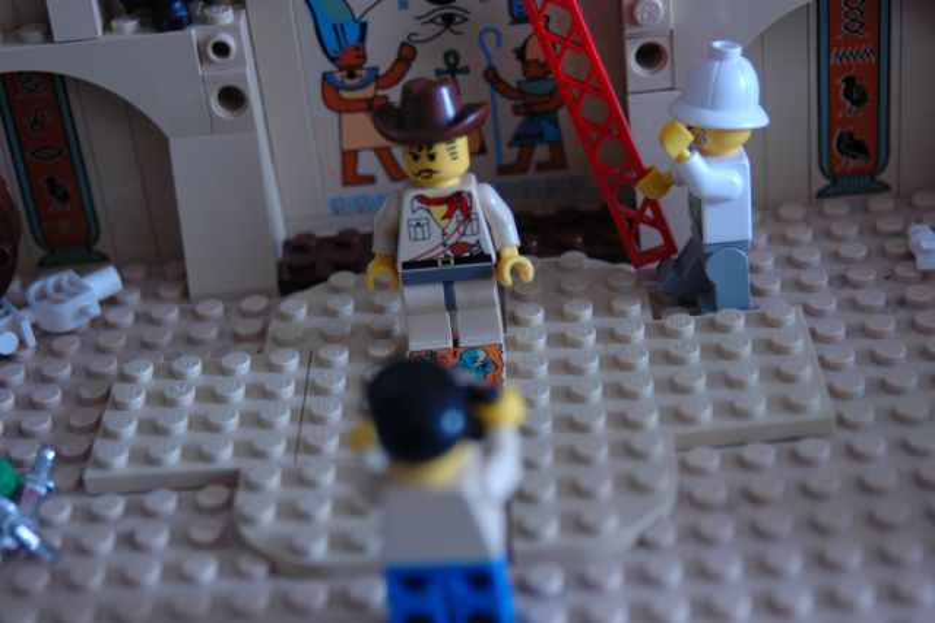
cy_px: 312
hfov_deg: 28.1
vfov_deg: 18.9
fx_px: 1869
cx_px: 468
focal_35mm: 72
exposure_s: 1/30
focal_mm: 48
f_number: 4.2
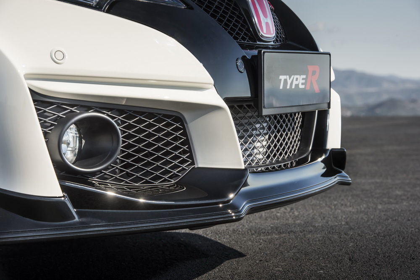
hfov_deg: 16.8
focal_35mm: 122
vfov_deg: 11.2
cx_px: 210
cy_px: 140
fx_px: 1423
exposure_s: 1/250
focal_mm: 122
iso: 400
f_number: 10
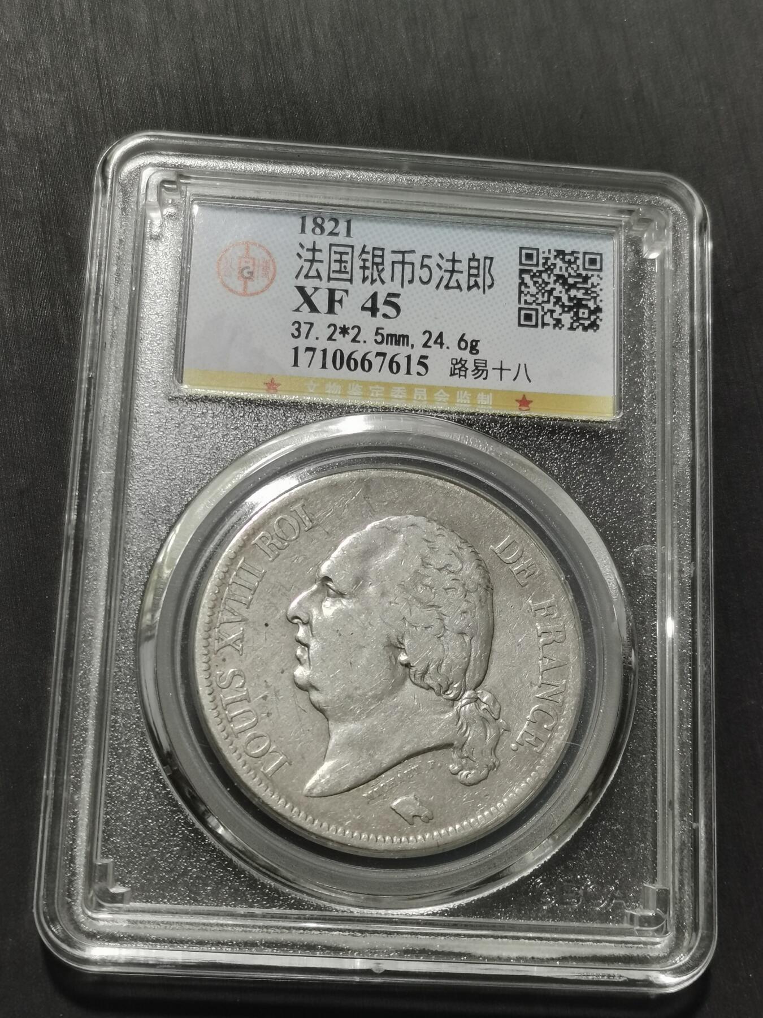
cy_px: 509
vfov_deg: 31.7
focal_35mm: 61
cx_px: 382
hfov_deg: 24.0
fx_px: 1793
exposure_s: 1/100
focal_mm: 5.58
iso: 80
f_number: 1.8
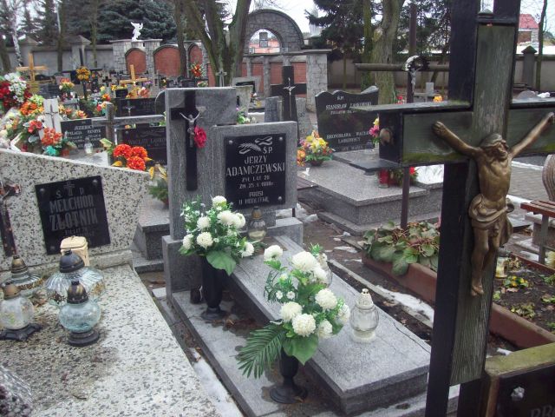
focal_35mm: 36
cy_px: 208
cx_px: 278
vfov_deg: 39.7
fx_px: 577
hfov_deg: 51.4
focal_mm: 6
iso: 80
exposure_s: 1/109
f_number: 2.7
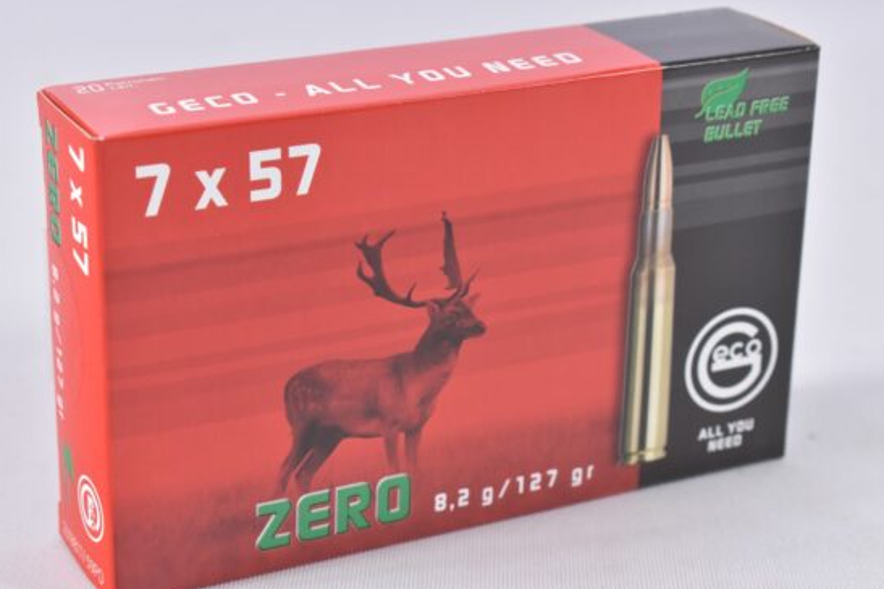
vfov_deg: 15.1
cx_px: 436
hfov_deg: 22.5
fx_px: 2222
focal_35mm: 91
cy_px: 288
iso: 640
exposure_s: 1/50
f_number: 5.6
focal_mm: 55
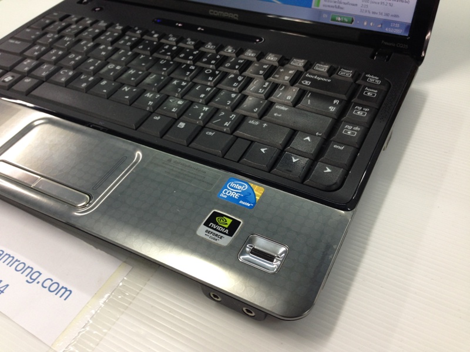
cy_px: 176
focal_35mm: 33
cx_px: 235
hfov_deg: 55.4
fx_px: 448
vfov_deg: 42.9
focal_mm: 4.12
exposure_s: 1/20
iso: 64
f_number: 2.4
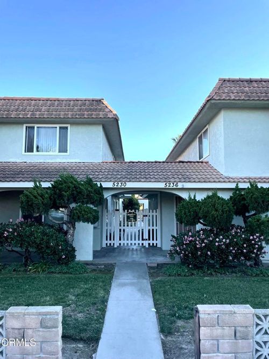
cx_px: 134
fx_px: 269
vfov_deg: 67.3
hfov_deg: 53.0
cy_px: 180
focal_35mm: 26
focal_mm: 4.2
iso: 32
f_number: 1.6
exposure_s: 1/932
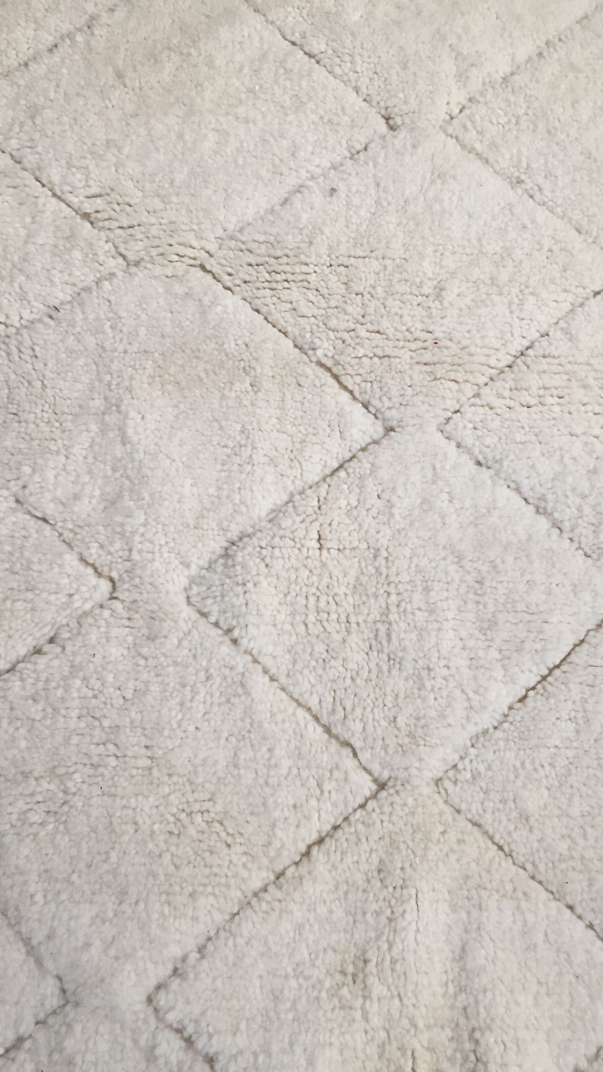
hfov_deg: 36.3
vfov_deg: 61.0
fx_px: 910
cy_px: 536
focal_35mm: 32
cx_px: 398
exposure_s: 1/33
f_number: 2.2
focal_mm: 4.15
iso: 64
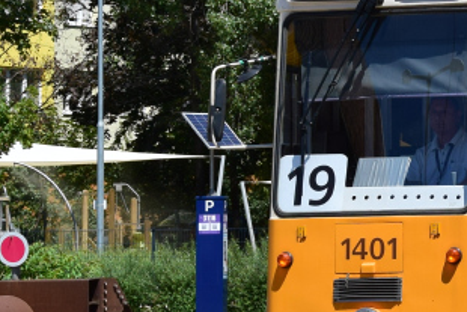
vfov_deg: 4.5
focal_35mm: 302
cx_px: 708
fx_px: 3919
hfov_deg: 6.7
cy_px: -5
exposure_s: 1/1000
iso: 200
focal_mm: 48
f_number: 6.3
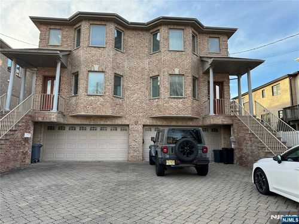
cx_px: 150
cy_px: 112
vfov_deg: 56.8
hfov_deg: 71.6
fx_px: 207
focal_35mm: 24
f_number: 1.78
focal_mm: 6.86
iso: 80
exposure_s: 1/553
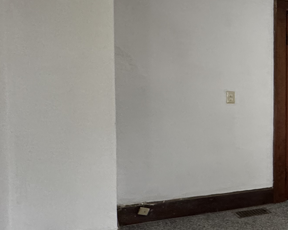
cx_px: 413
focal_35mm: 42
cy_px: 122
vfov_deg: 35.7
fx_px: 358
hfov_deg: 29.8
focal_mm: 2.22
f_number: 2.2
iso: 500
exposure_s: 1/60
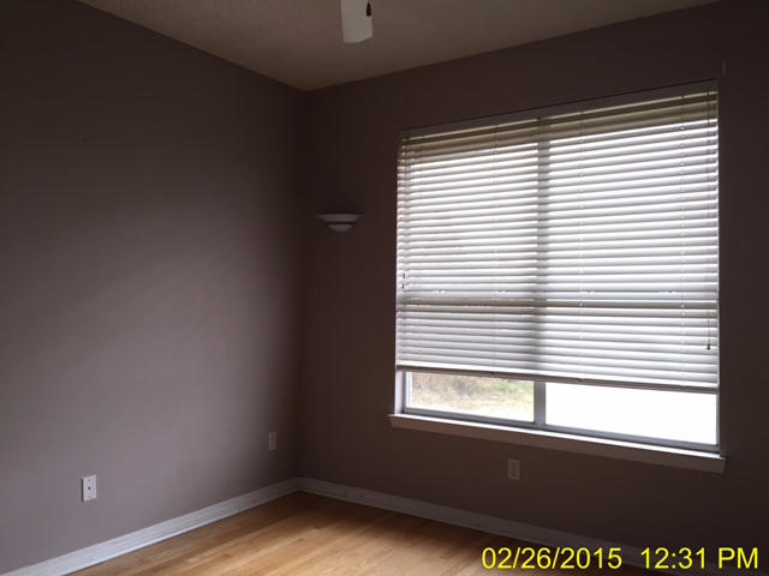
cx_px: 384
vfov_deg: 48.2
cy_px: 288
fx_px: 644
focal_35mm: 29
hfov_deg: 61.7
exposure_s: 1/120
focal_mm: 4.15
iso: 40
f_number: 2.2
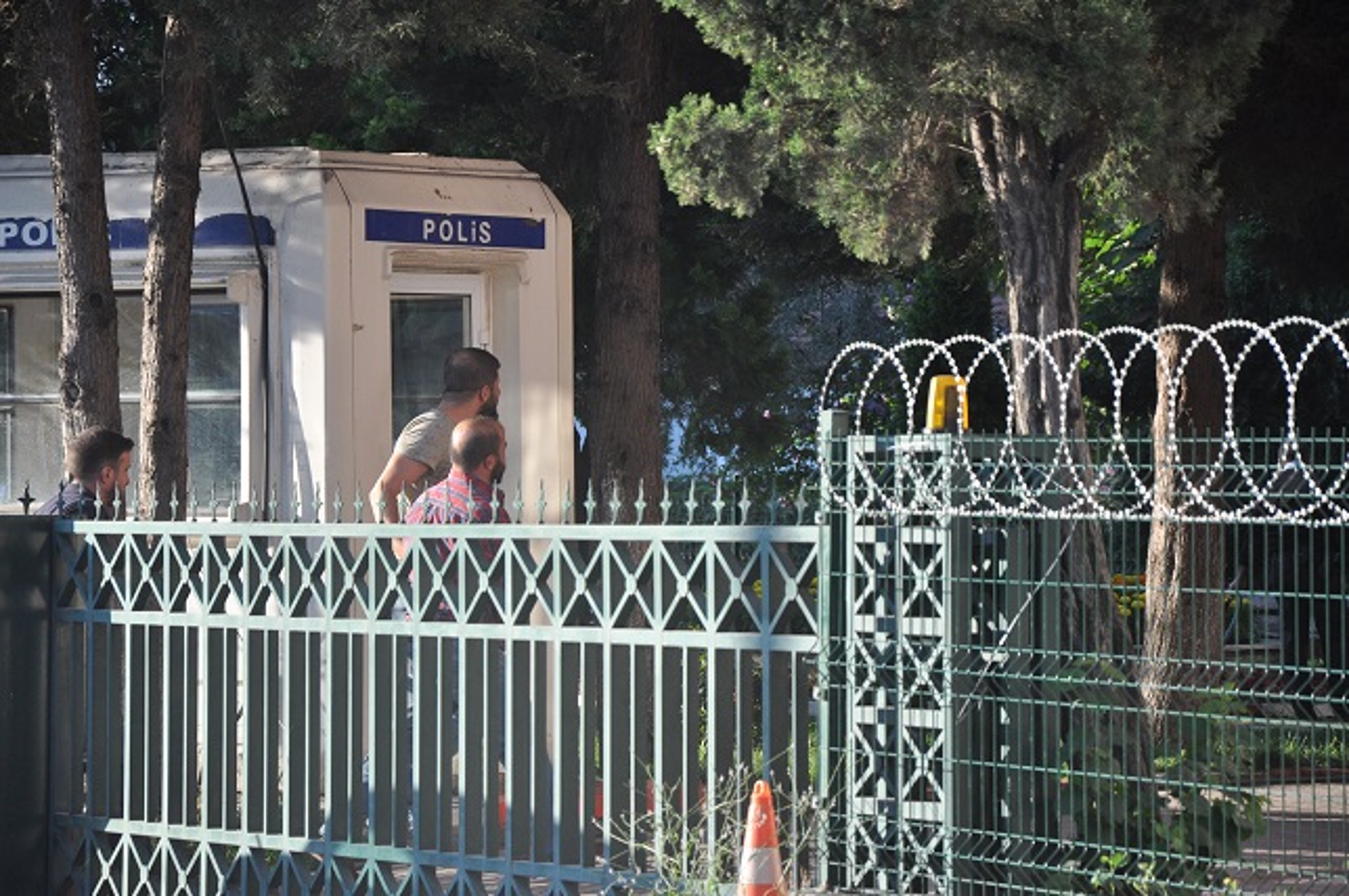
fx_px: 5896
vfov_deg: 8.7
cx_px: 674
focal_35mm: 158
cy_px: 448
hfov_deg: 13.1
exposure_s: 1/640
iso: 640
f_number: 5.6
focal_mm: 105
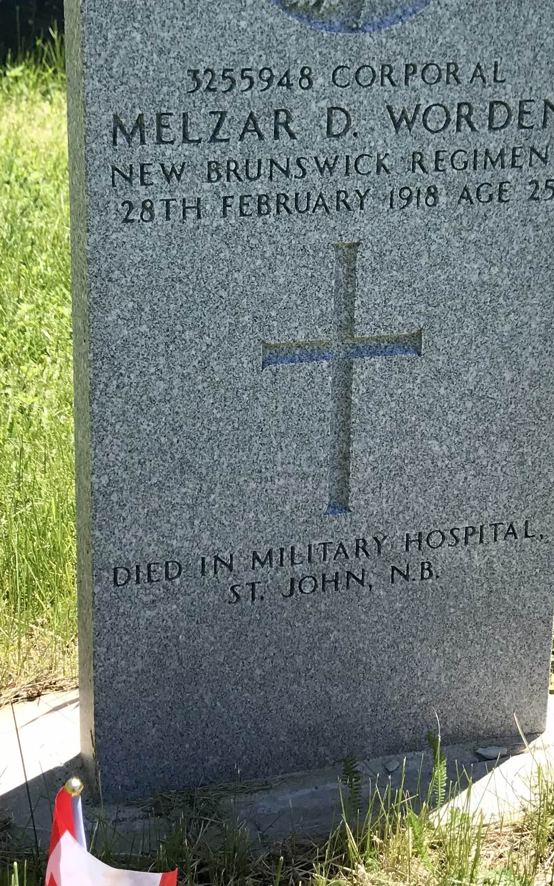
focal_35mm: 61
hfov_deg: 21.3
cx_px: 267
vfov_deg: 33.1
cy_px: 280
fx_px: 1474
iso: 20
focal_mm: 3.99
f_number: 1.8
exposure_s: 1/1076
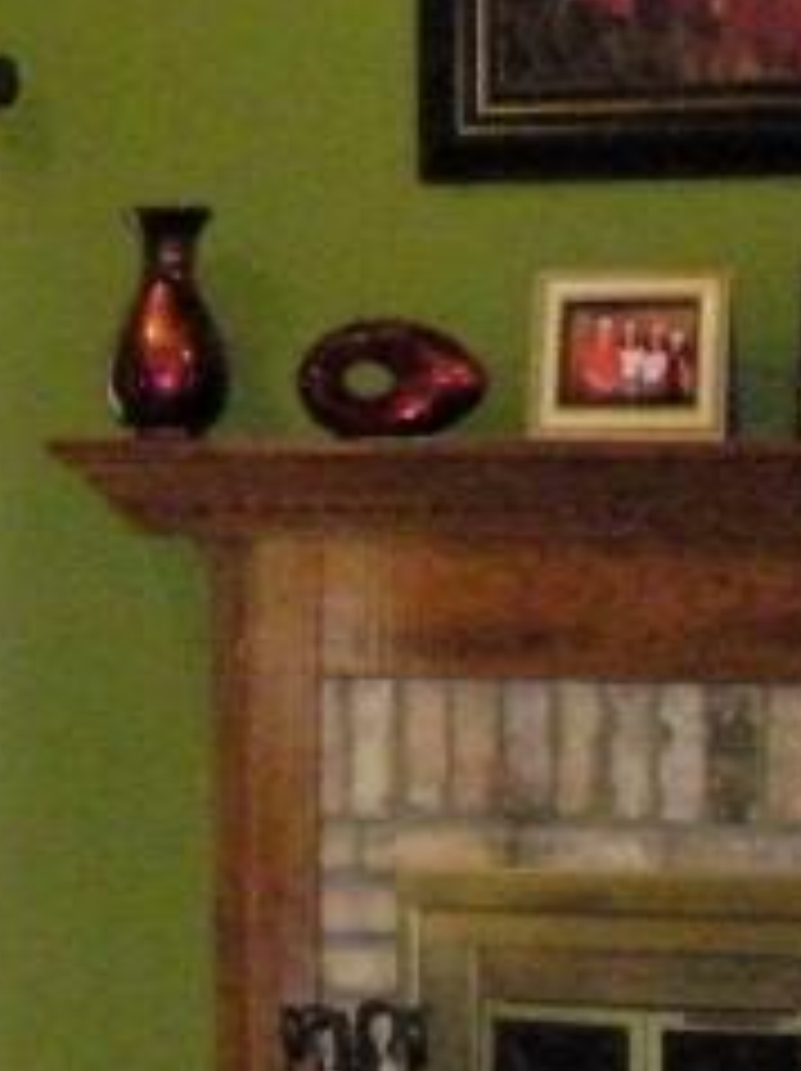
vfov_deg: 12.8
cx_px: 540
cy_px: 531
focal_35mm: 155
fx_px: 4791
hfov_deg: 9.5
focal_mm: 6.3
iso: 800
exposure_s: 1/60
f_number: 3.5
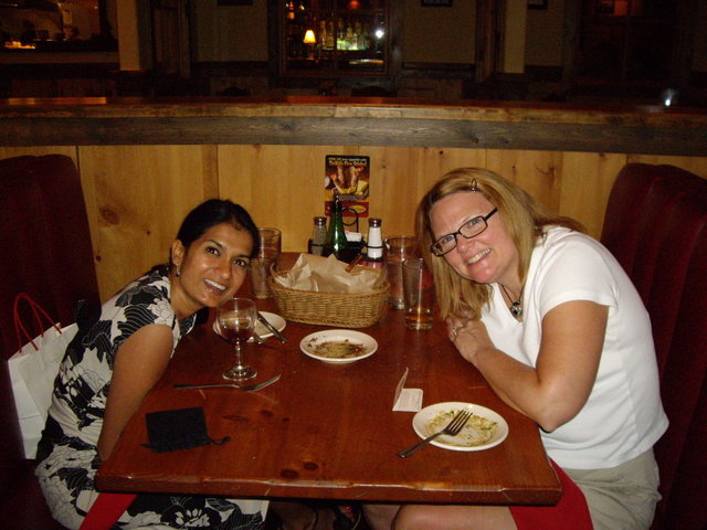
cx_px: 354
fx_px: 776
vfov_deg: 37.7
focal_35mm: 38
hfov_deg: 49.0
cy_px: 265
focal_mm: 6.2
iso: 400
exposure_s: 1/40
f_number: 2.7
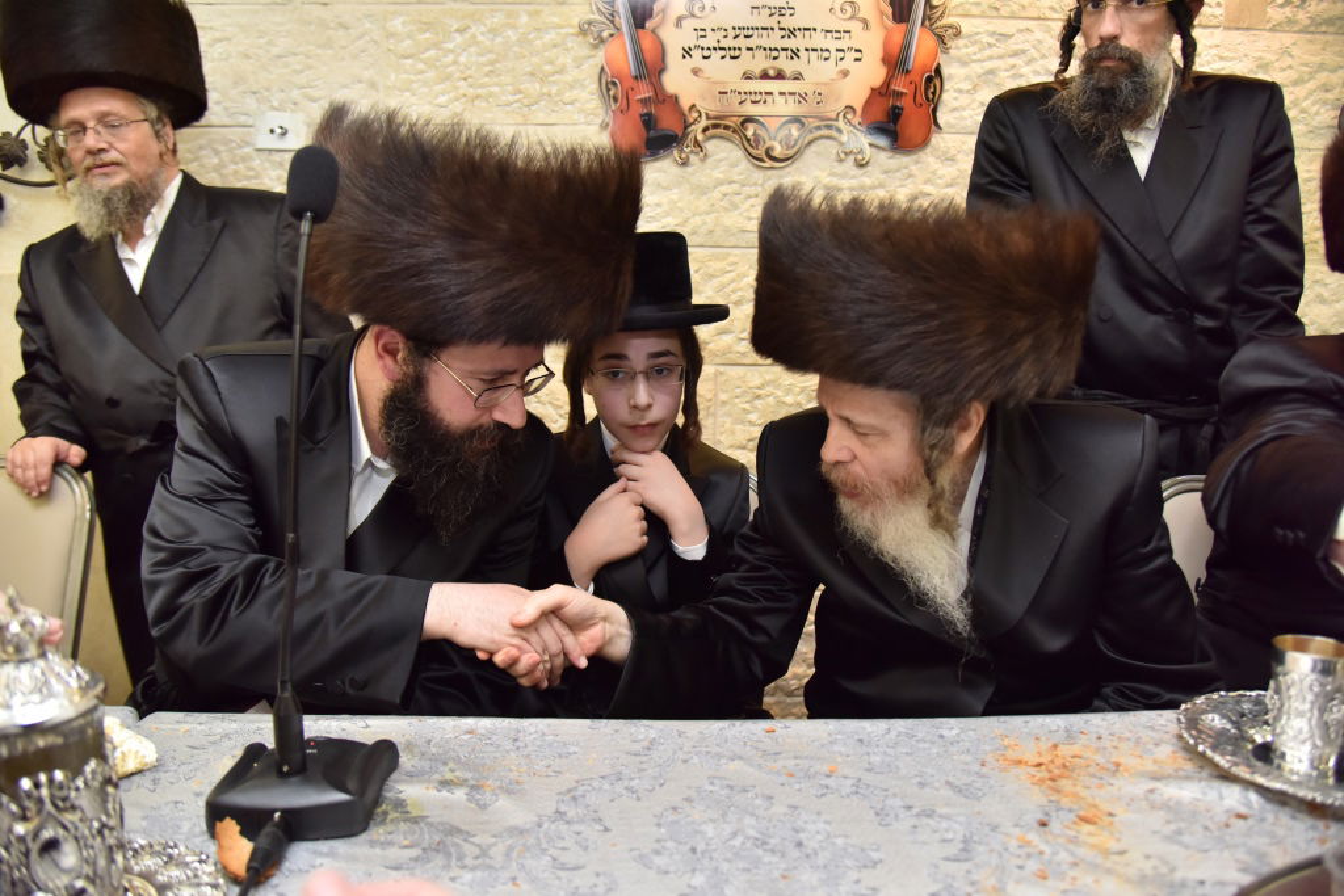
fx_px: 896
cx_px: 672
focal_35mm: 24
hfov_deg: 73.7
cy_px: 448
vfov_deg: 53.1
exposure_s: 1/125
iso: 1600
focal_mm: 24
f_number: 4
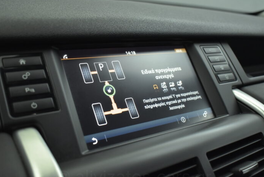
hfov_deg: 48.4
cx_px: 133
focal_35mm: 40
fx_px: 294
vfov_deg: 33.5
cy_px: 93
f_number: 3.8
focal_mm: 24
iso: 1600
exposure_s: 1/125
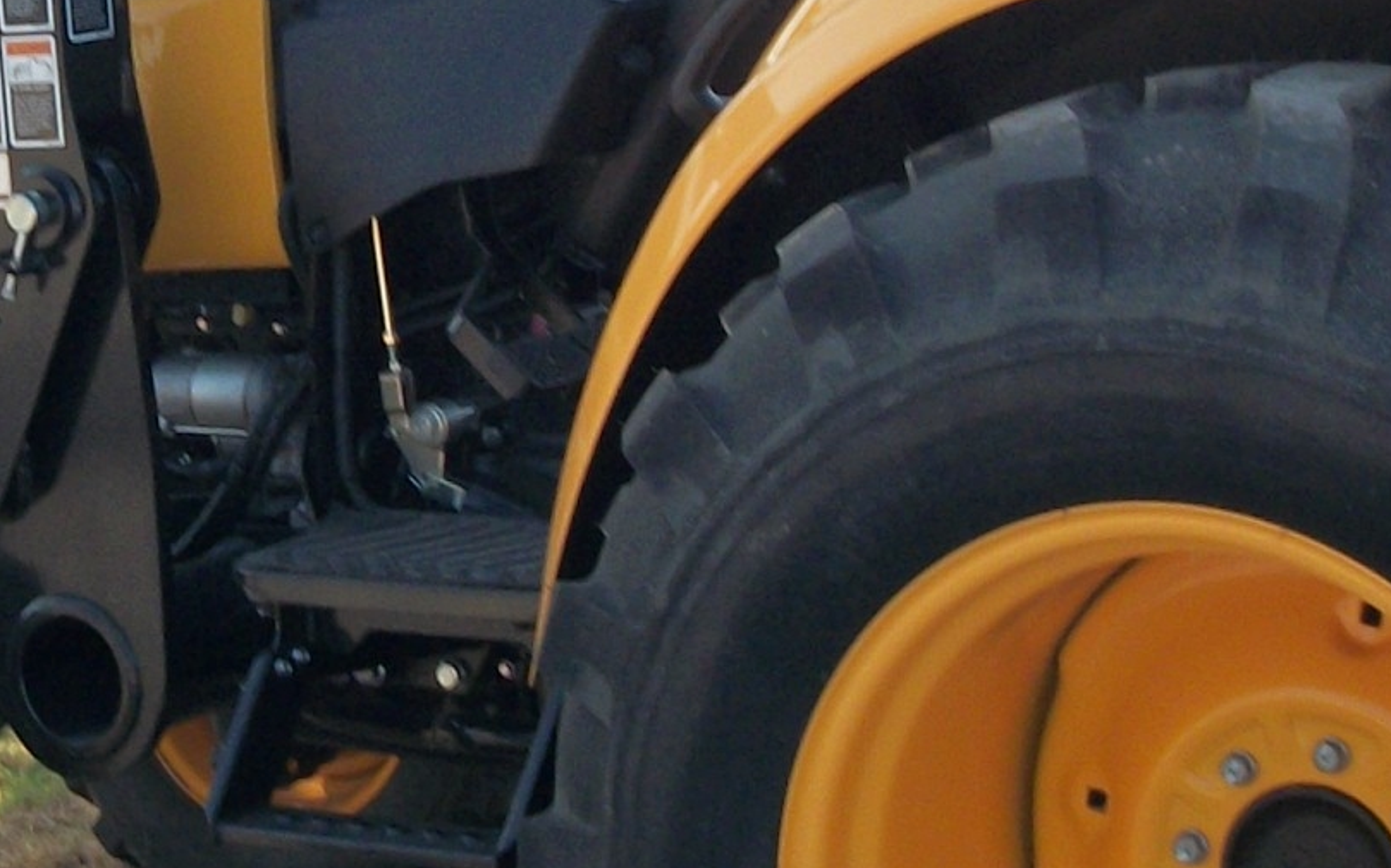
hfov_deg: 17.1
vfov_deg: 10.8
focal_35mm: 121
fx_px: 4585
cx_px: 196
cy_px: 172
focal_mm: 5.7
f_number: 8.8
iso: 80
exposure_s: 1/60
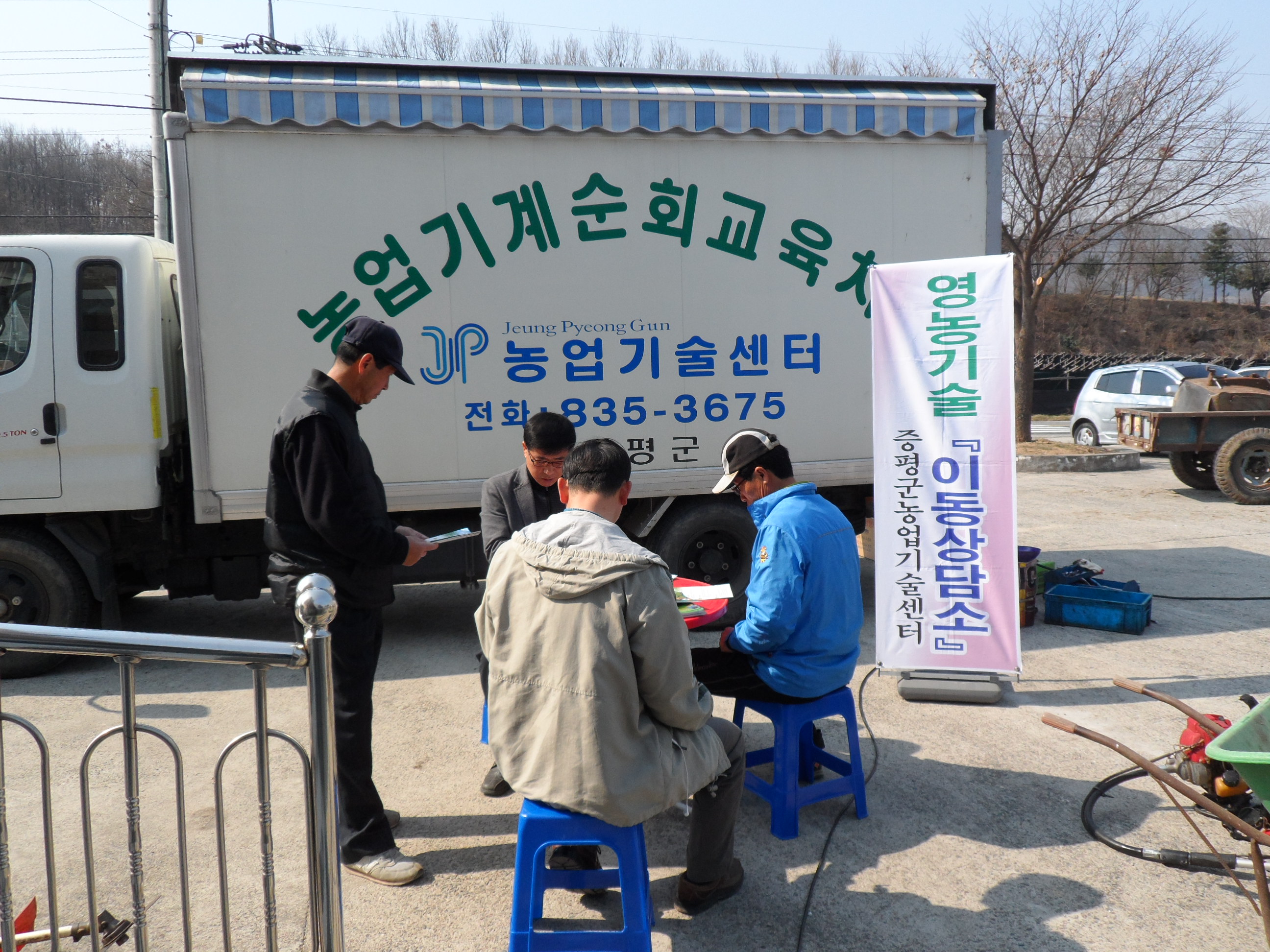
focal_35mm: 28
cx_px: 635
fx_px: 1027
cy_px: 476
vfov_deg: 49.7
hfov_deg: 63.4
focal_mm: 4.9
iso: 80
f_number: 3.1
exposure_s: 1/1000
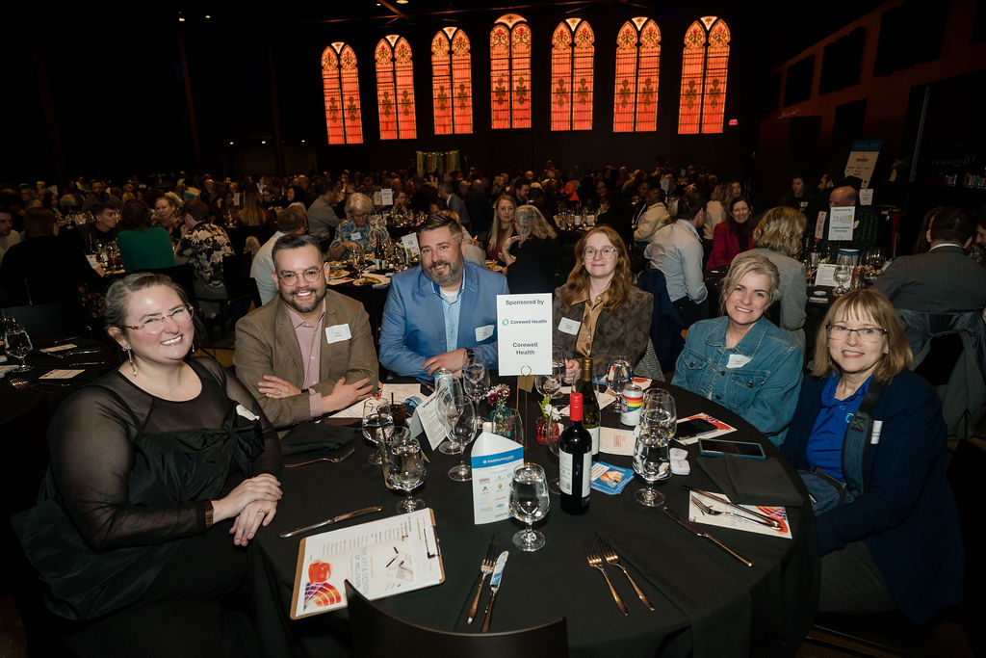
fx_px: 548
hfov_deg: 84.0
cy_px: 329
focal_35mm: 20
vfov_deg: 61.9
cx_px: 493
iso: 800
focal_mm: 20
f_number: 4.5
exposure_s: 1/200
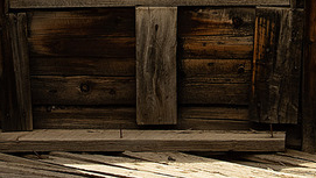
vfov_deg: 3.7
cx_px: 175
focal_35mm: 324
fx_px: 2717
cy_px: -216
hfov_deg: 6.7
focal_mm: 70
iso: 200
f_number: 20
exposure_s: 1/40
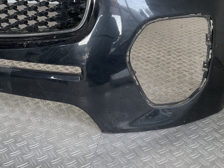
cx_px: 59
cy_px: 36
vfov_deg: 27.0
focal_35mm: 53
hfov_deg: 35.4
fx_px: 343
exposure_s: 1/50
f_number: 1.8
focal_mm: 3
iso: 160
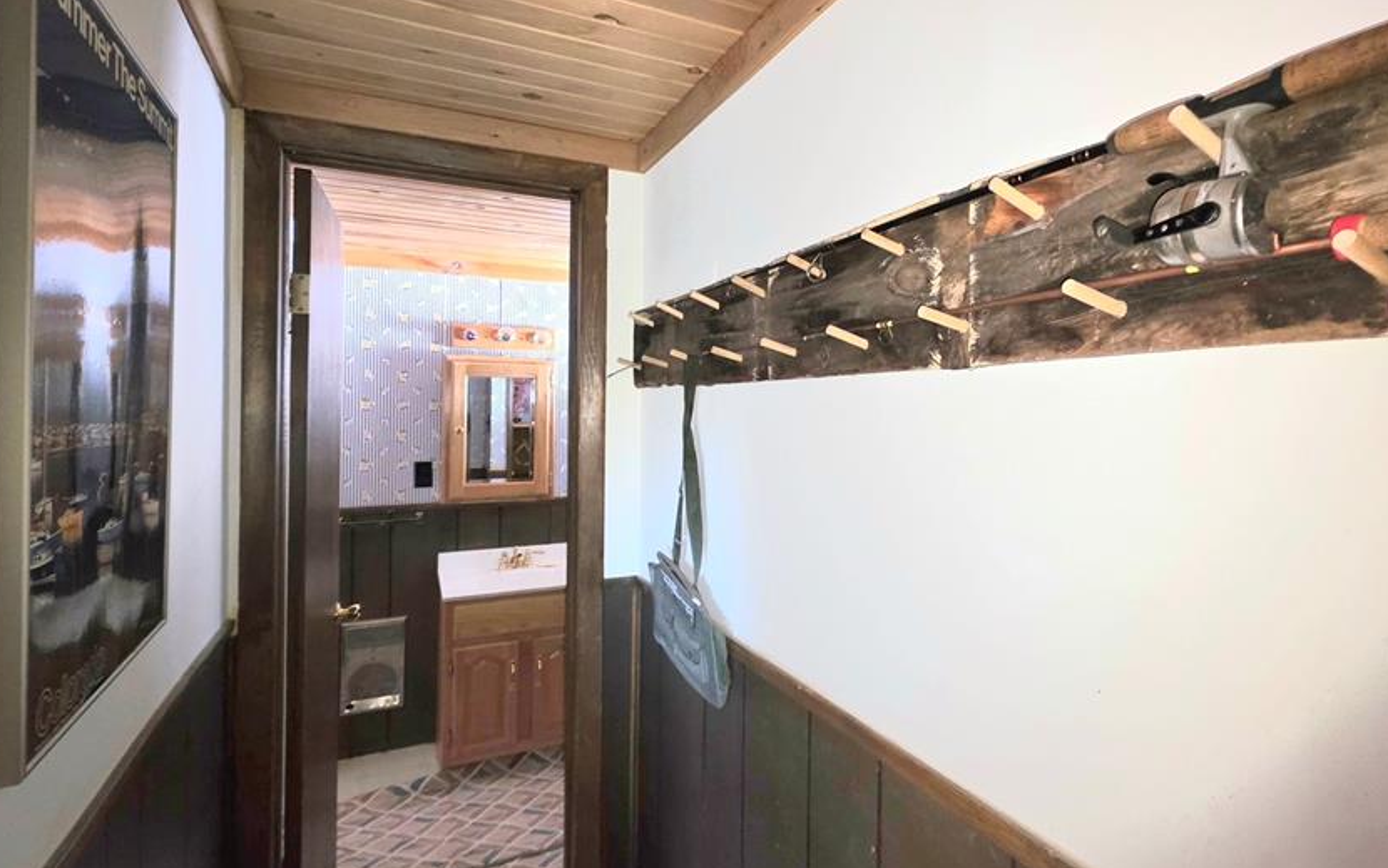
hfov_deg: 93.9
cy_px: 394
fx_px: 643
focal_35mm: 17
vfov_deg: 67.9
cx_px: 779
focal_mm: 2.2
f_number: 1.9
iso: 1000
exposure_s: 1/10.1
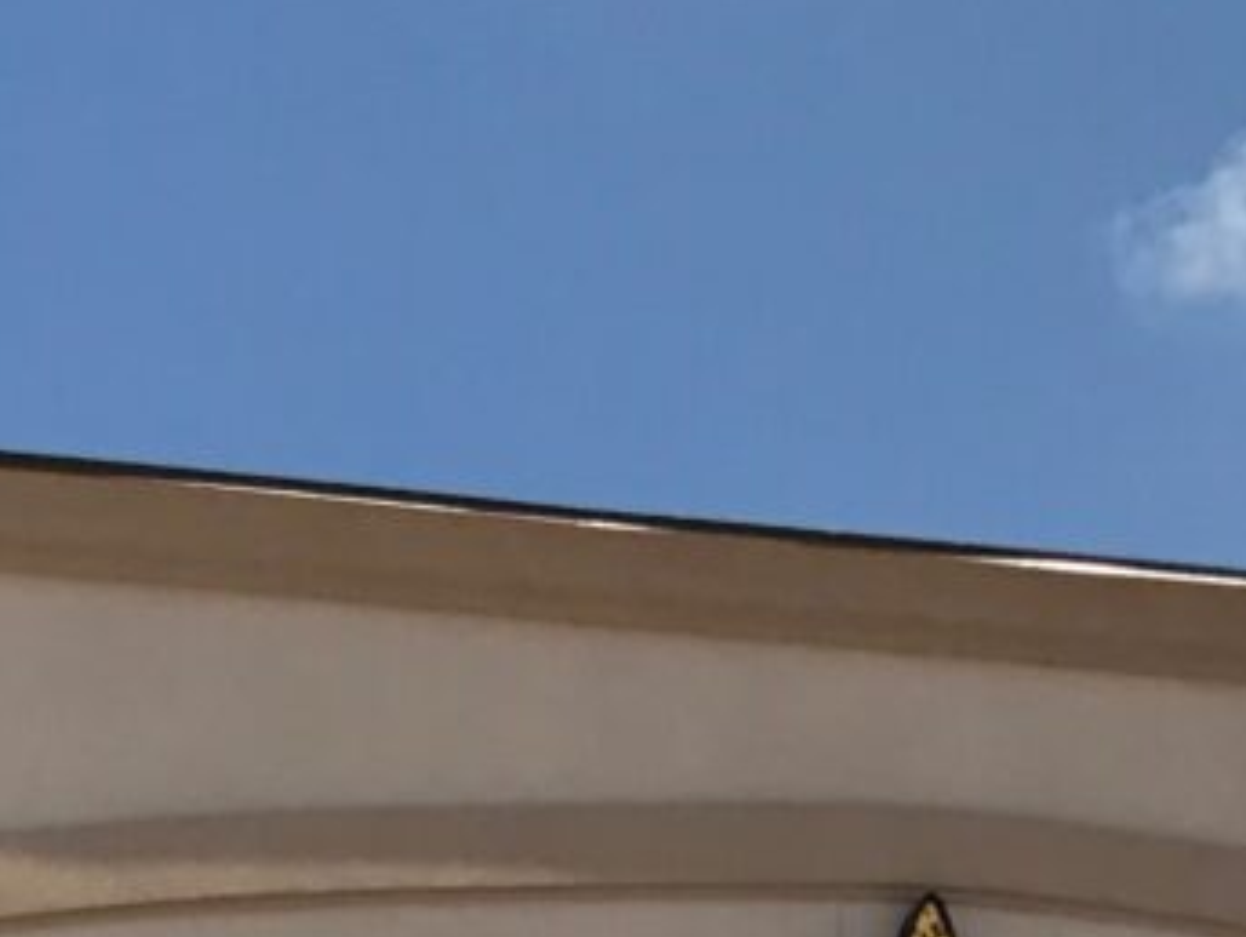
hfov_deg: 11.8
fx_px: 6017
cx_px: 400
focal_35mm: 167
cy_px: 2419
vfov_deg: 8.1
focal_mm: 3.99
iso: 20
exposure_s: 1/3690
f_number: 1.8
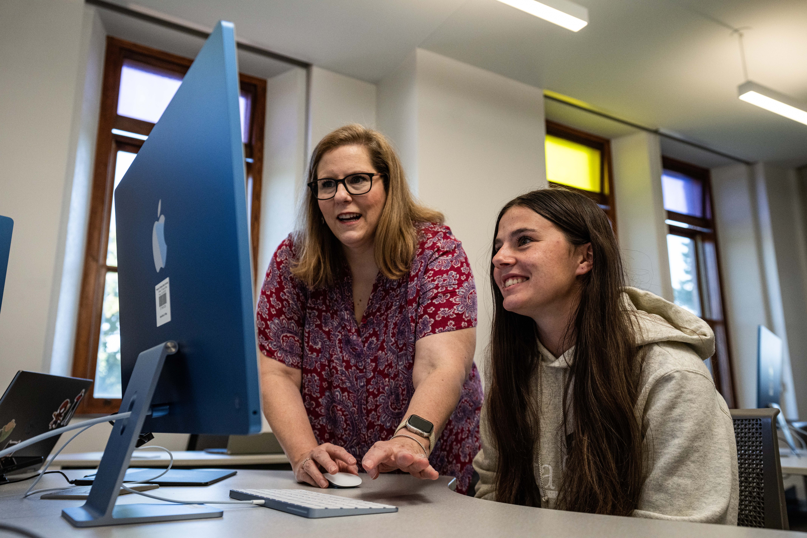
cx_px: 404
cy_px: 269
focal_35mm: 30
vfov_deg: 43.6
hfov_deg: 61.9
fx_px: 672
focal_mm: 30
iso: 1600
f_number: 4
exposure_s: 1/500
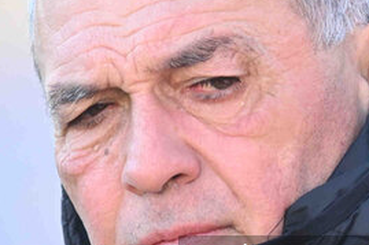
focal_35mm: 1713
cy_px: 272
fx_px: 17547
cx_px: 313
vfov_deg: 0.8
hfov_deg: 1.2
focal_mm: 300
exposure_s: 1/250
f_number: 4
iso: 250
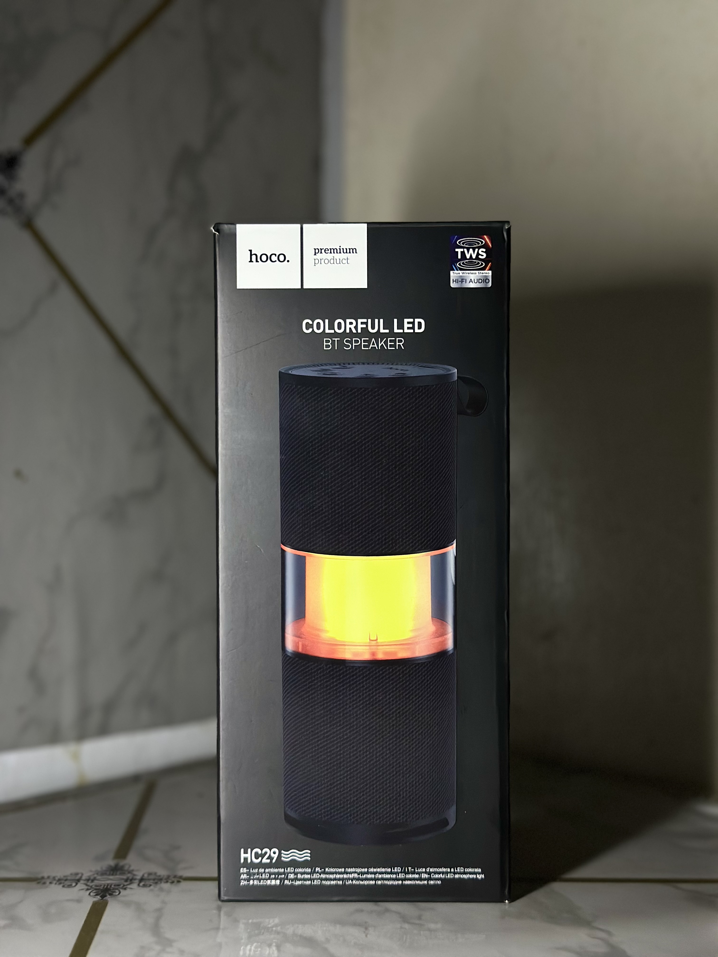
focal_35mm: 48
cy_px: 478
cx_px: 359
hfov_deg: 30.3
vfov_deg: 39.7
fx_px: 1327
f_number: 1.78
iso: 400
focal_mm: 6.86
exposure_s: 1/47
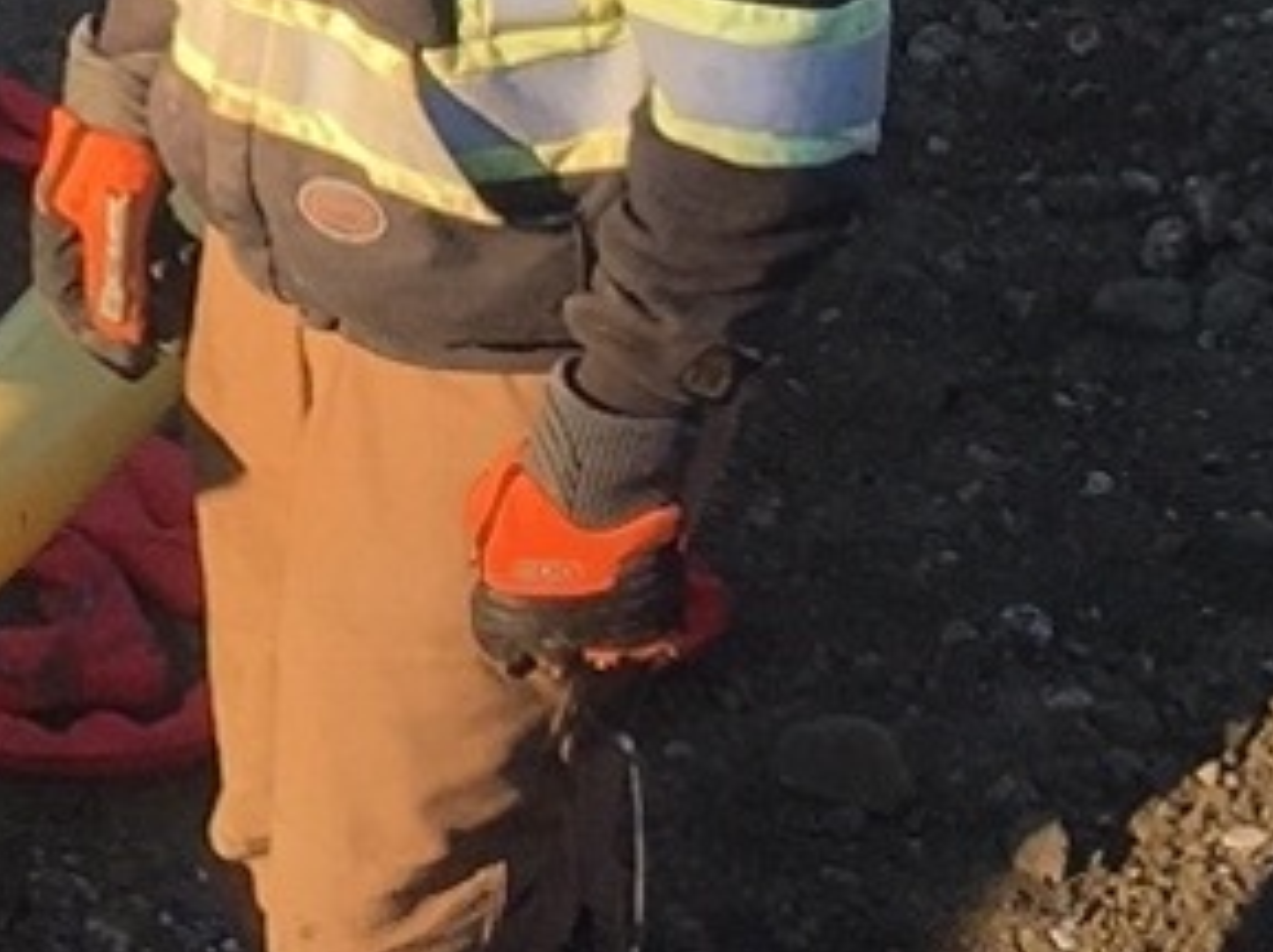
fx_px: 7383
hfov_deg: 9.3
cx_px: -1238
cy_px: -1199
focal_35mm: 201
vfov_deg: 7.0
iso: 25
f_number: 2.2
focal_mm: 4.15
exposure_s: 1/379
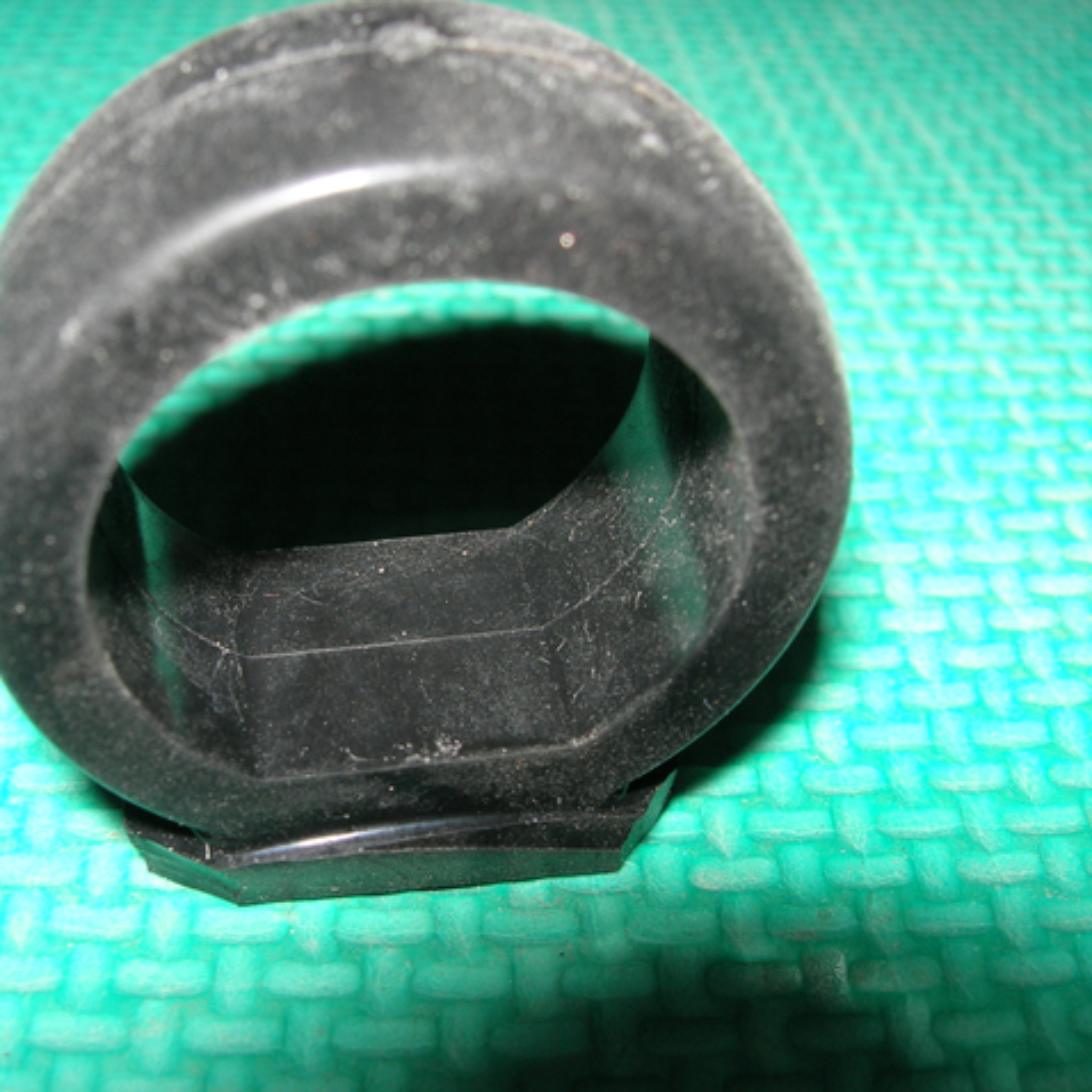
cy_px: 546
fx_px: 1606
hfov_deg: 37.4
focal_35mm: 45
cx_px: 450
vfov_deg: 37.6
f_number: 4.8
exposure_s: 1/60.1
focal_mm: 7.8
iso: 64
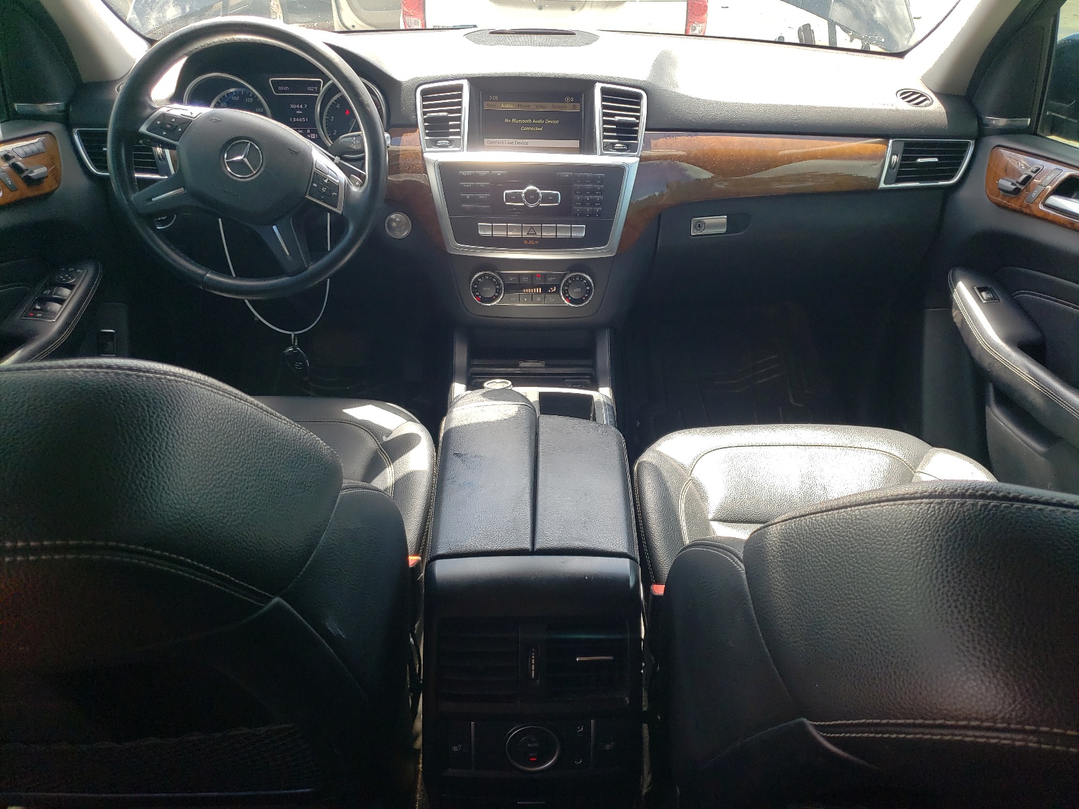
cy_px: 404
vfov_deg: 53.1
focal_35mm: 26
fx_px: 810
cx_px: 540
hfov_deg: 67.3
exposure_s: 1/303
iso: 50
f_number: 1.5
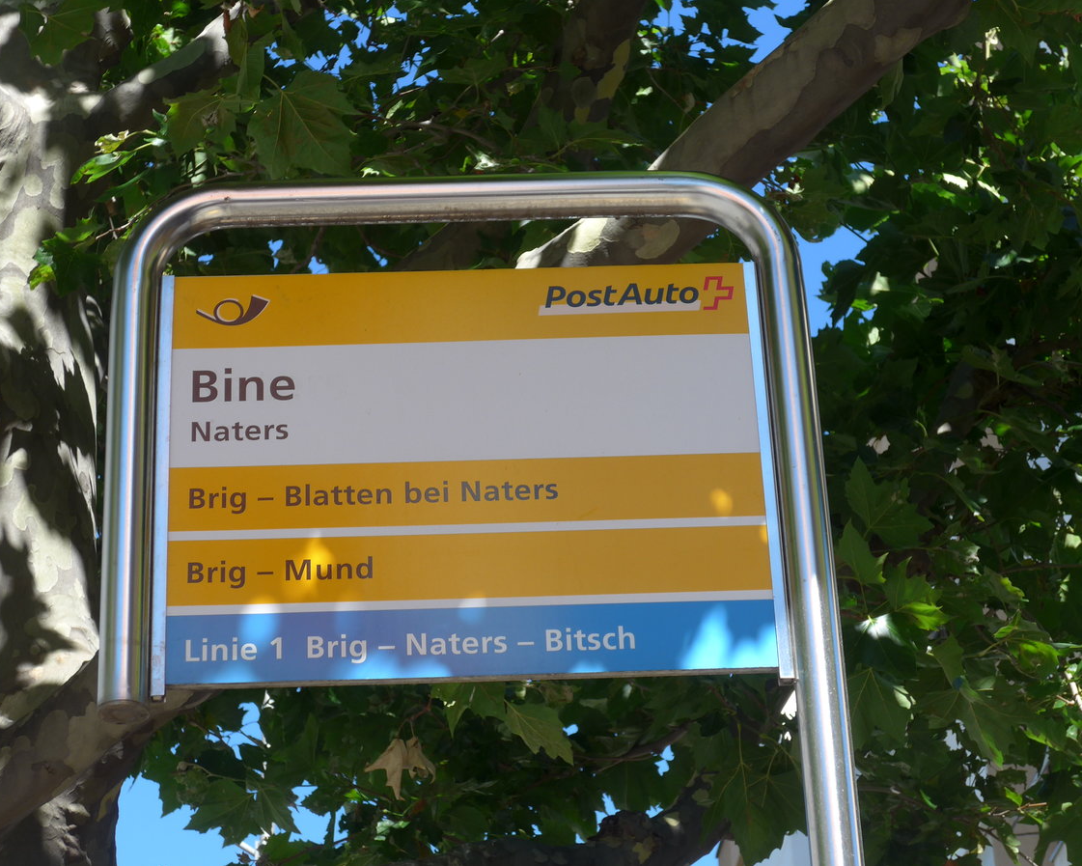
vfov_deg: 16.4
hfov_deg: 20.4
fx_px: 3010
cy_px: 433
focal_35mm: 94
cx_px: 504
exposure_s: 1/200
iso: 80
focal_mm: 18
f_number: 4.6
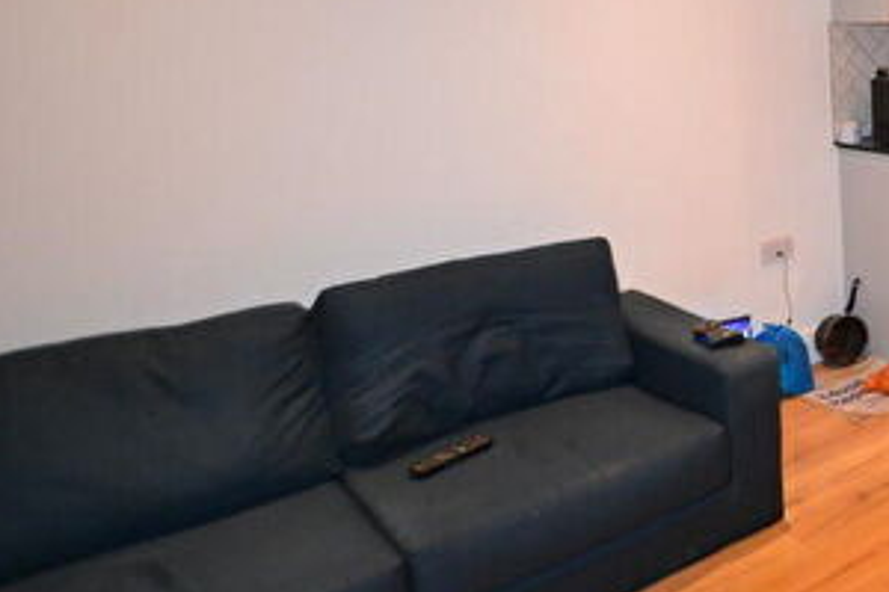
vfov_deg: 36.4
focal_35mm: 35
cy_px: 108
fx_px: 864
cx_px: 1008
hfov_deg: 41.6
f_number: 3.5
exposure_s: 1/60
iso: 900
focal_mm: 10
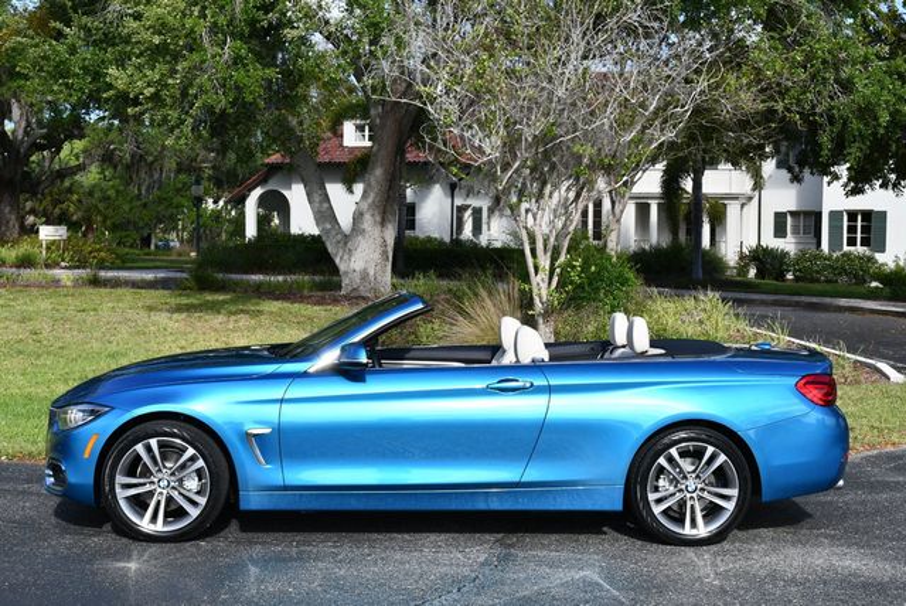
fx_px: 1310
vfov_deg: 26.0
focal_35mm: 52
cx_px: 453
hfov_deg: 38.2
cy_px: 303
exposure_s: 1/250
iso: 110
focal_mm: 26
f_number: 8
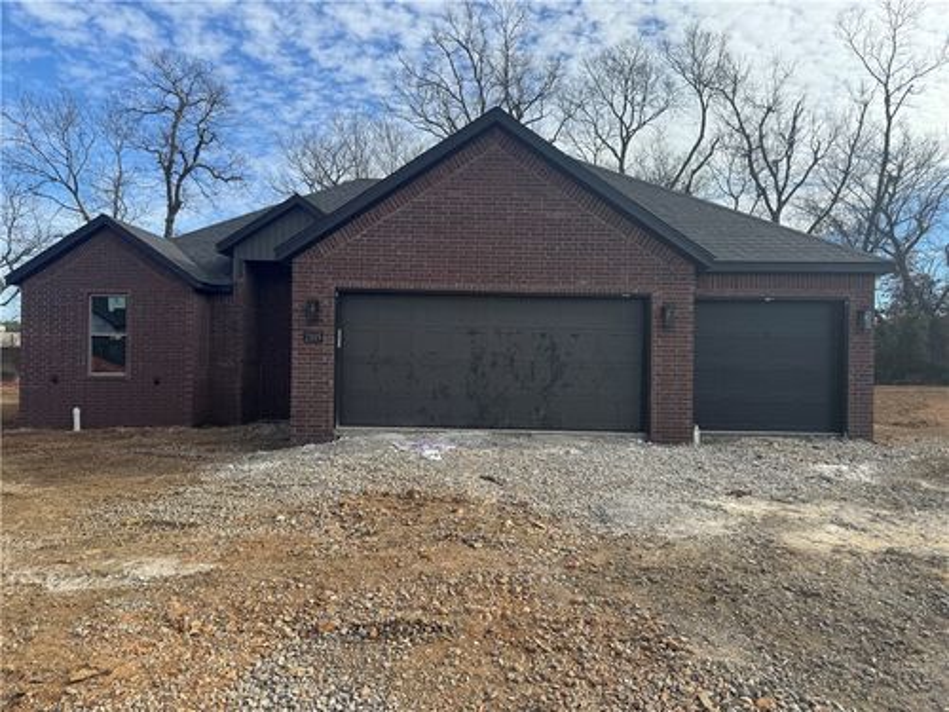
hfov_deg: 71.6
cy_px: 356
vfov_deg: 56.8
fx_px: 658
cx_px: 474
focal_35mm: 24
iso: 80
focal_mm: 6.76
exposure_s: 1/3413
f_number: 1.78
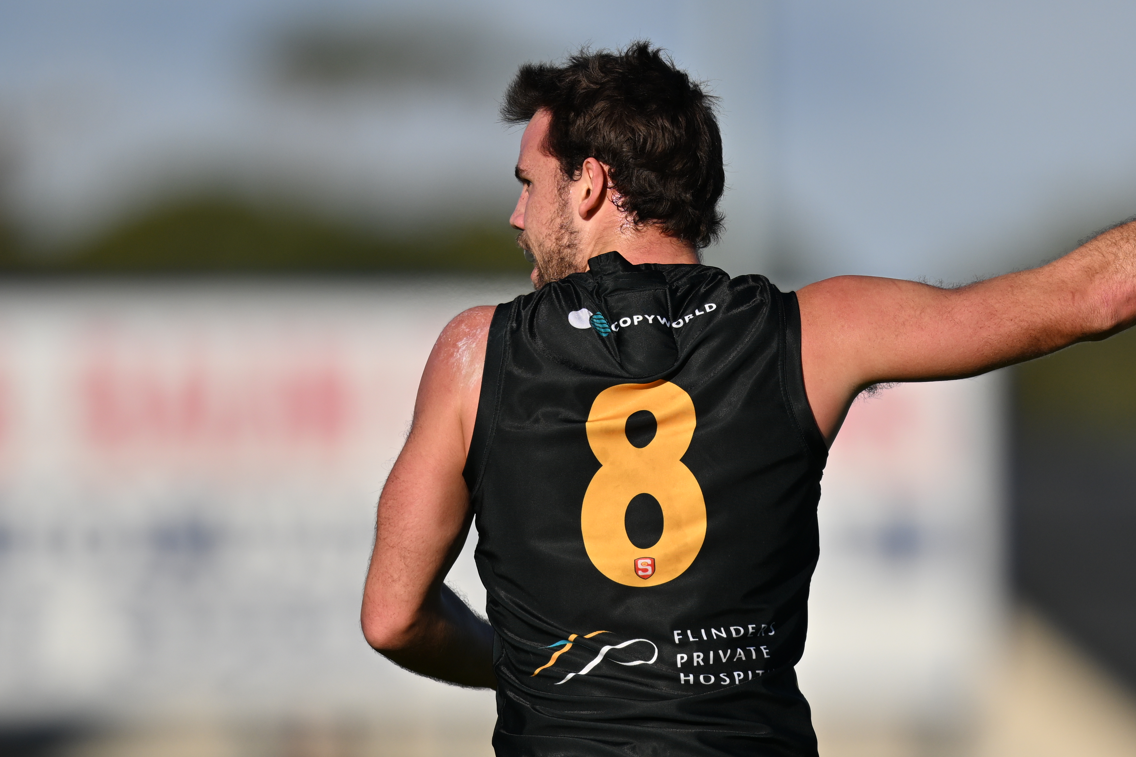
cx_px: 748
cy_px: 340
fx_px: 29279
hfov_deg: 2.2
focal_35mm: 928
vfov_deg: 1.5
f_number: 2.8
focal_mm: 400
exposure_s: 1/3200
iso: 64
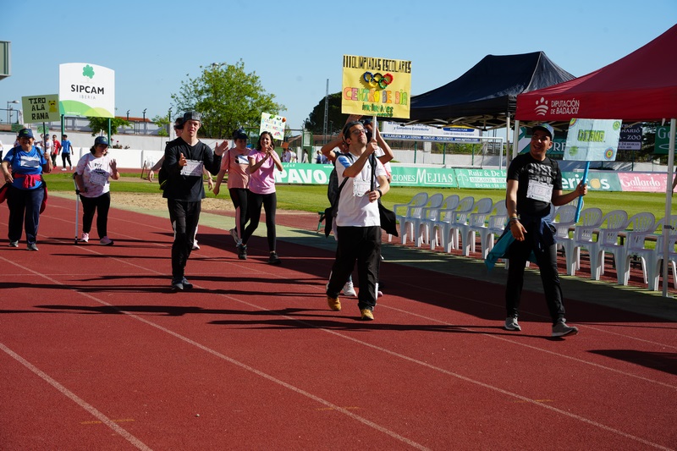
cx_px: 338
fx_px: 1278
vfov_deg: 20.0
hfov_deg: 29.7
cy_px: 226
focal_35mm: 68
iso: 100
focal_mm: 68
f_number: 10
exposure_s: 1/200
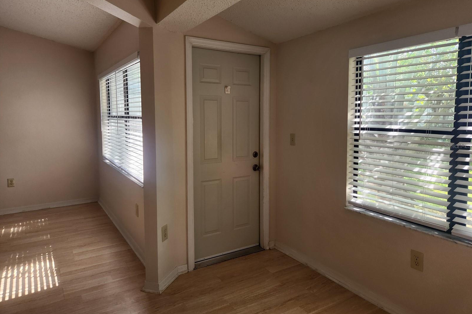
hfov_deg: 73.7
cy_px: 146
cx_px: 236
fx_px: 315
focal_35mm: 24
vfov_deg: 53.1
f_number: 1.8
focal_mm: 5.4
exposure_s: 1/180
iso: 200
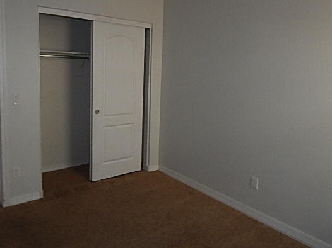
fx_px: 268
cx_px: 136
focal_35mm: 28
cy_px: 98
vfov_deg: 49.4
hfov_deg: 63.0
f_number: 3
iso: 200
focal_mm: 4
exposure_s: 1/30
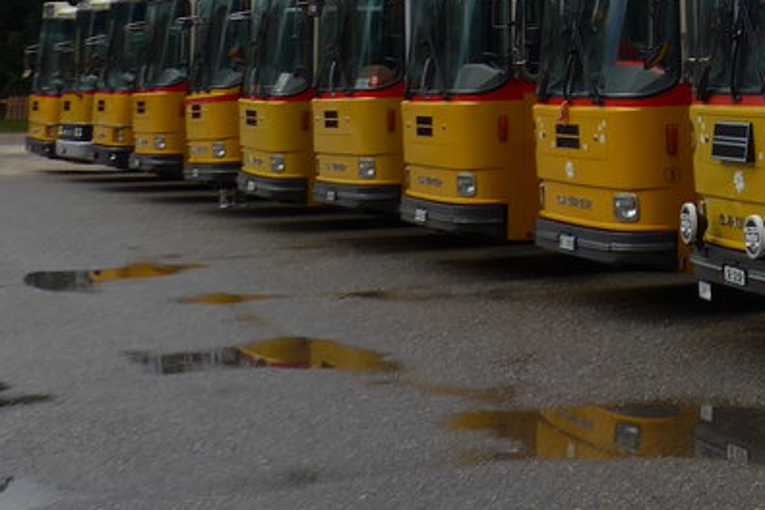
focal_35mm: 98
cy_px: -270
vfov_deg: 13.1
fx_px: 2082
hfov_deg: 19.0
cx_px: 1050
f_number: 2.8
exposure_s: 1/1000
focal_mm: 6.5
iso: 80
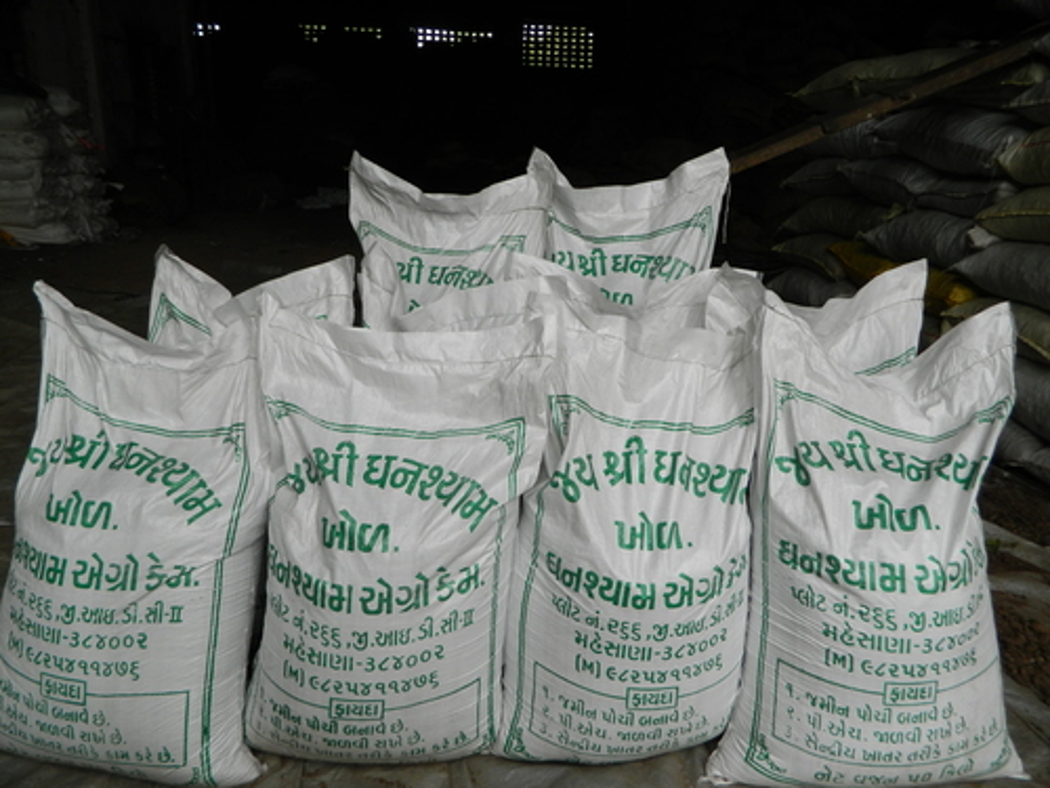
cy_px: 394
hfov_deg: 69.4
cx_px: 525
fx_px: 758
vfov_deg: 54.9
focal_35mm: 25
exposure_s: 1/200
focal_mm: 4.5
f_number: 3.1
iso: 80
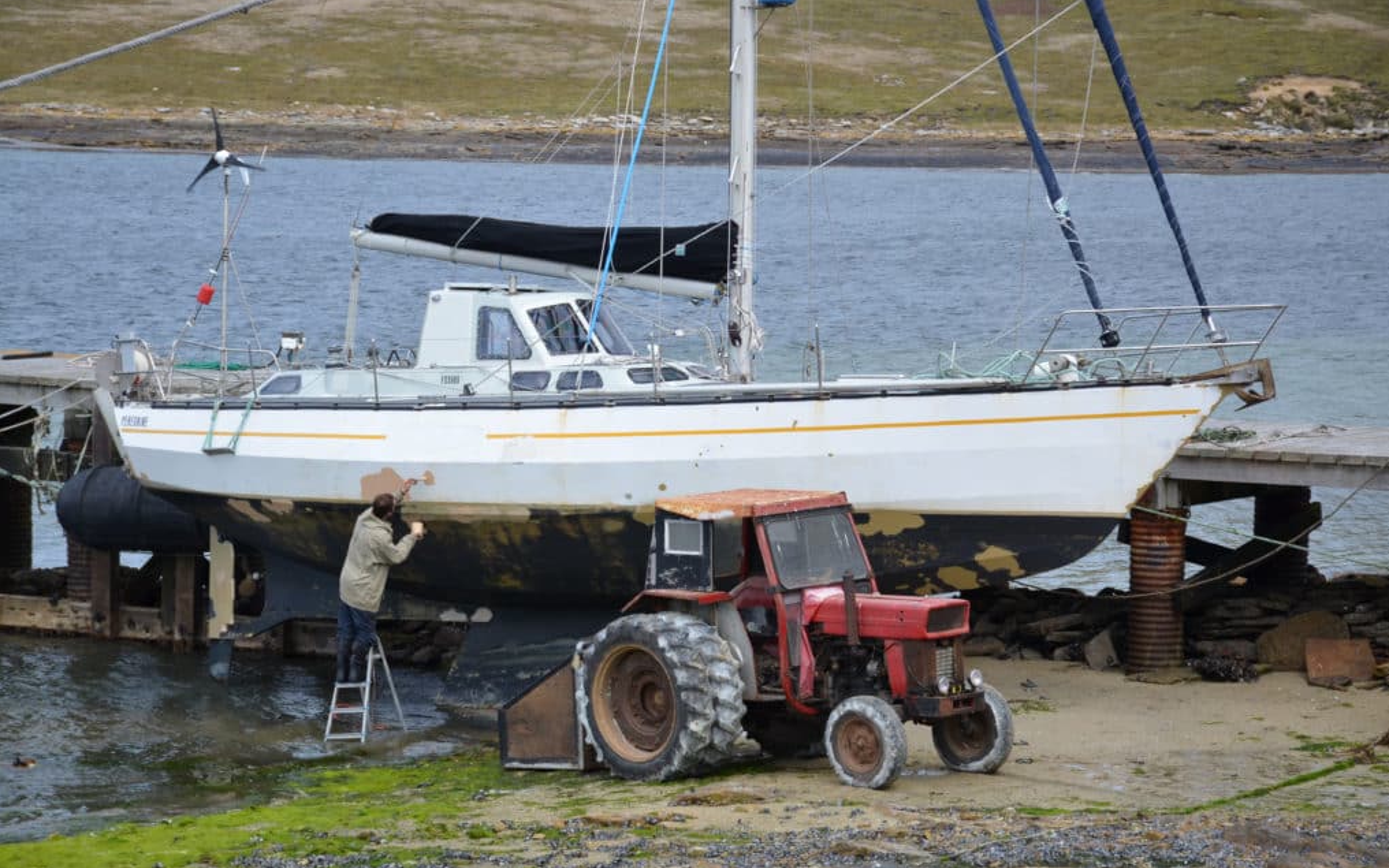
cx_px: 699
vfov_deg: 10.7
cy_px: 462
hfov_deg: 17.0
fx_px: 4656
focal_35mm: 123
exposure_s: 1/250
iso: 200
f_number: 8
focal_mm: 80
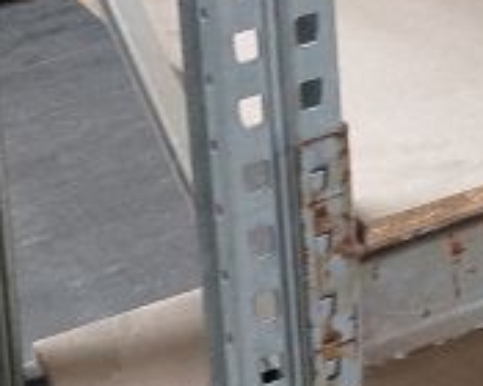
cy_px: -392
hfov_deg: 11.3
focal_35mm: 149
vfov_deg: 9.6
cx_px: 1064
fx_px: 2130
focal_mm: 5.23
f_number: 1.8
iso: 160
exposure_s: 1/50
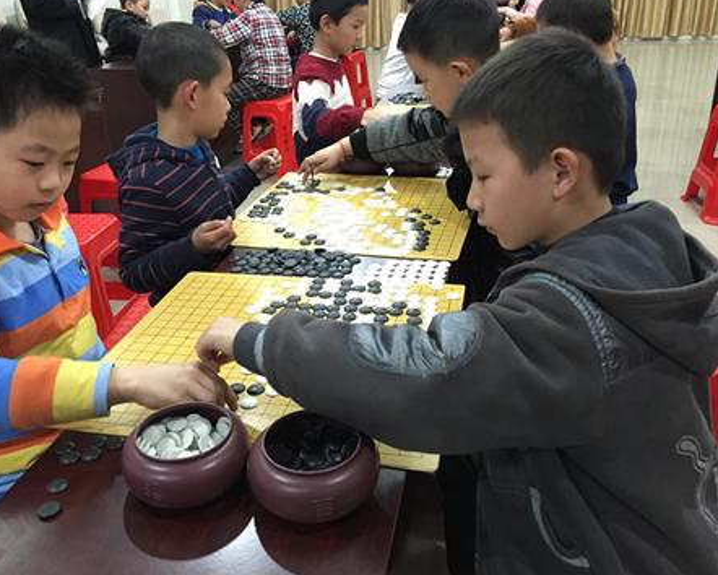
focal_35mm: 32
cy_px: 283
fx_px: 680
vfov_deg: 45.8
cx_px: 320
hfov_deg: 55.5
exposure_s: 1/8
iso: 160
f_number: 2.2
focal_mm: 4.15
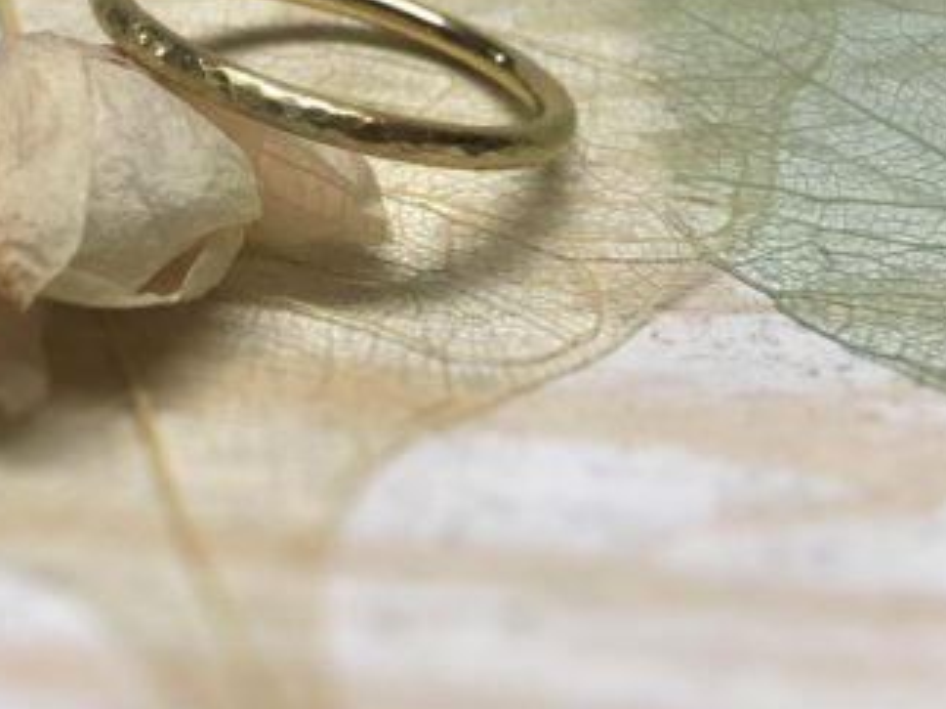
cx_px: 205
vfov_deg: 27.0
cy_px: 59
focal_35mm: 52
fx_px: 1421
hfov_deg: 35.8
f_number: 1.8
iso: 40
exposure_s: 1/100
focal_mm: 3.99
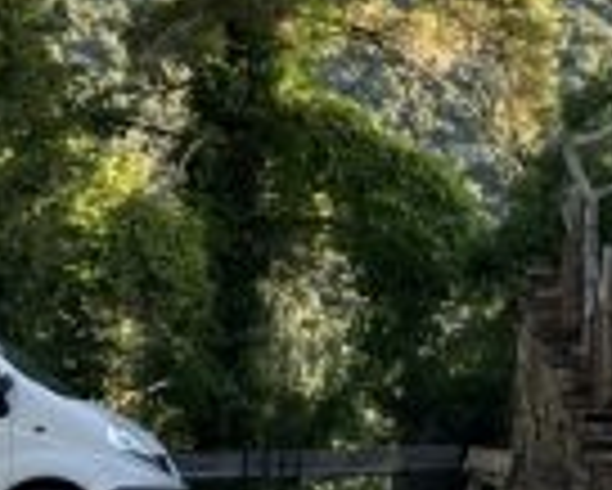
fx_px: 2791
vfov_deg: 10.0
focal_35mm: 154
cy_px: 9
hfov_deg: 12.3
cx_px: 670
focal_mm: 4
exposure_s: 1/340
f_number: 1.8
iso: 32
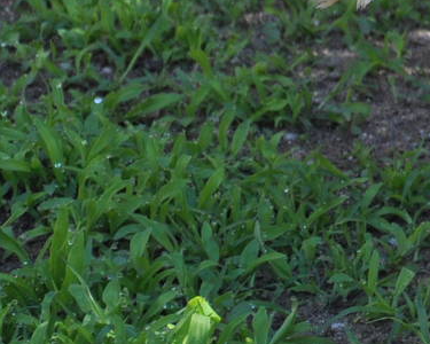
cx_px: 806
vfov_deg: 2.5
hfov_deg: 3.1
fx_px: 8018
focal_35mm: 630
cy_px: -131
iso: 400
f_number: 5.6
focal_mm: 105
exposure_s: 1/320
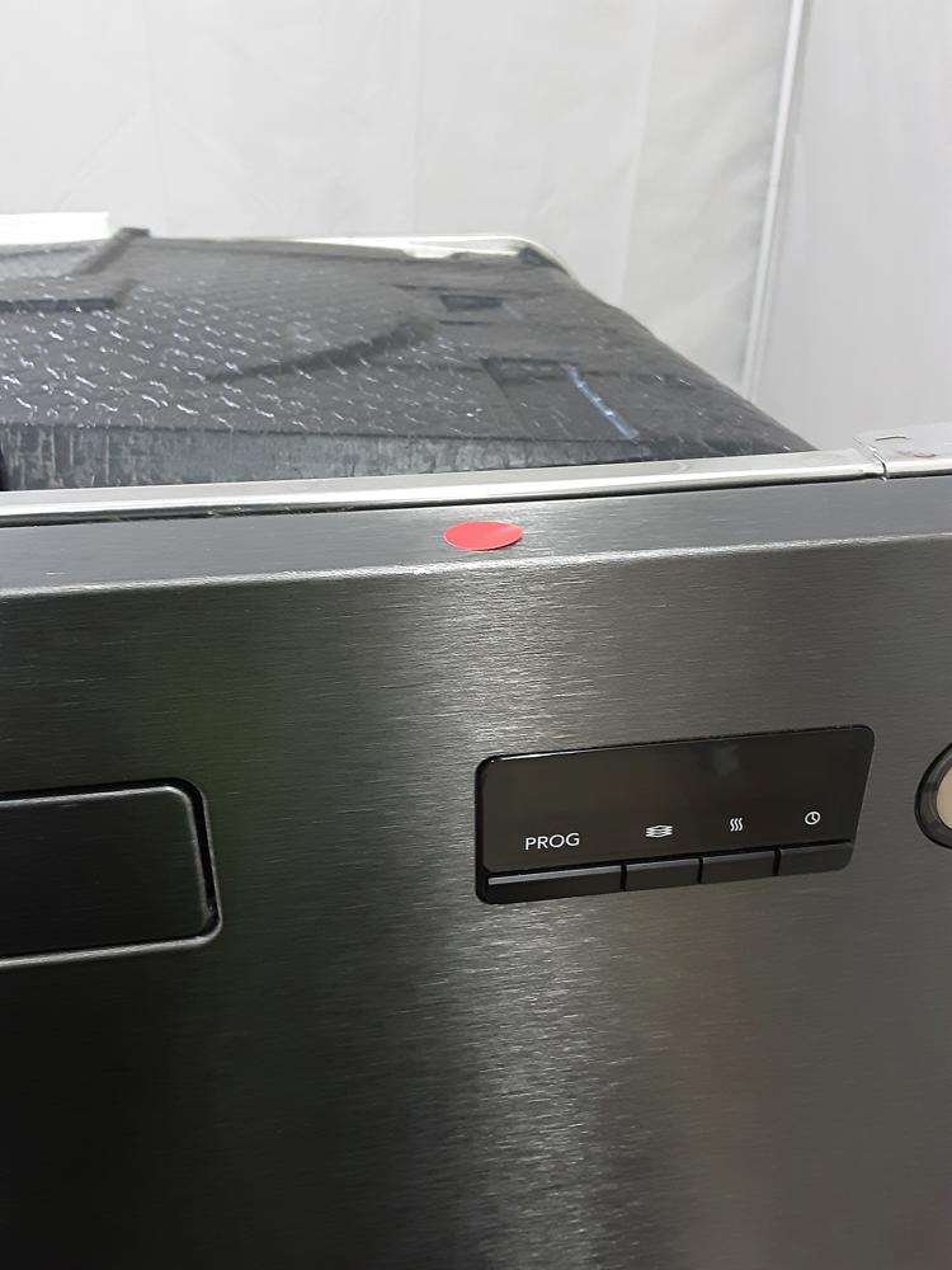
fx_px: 1027
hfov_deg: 49.7
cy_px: 635
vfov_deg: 63.4
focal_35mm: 28
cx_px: 476
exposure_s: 1/25
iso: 320
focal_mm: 2.9
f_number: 1.9
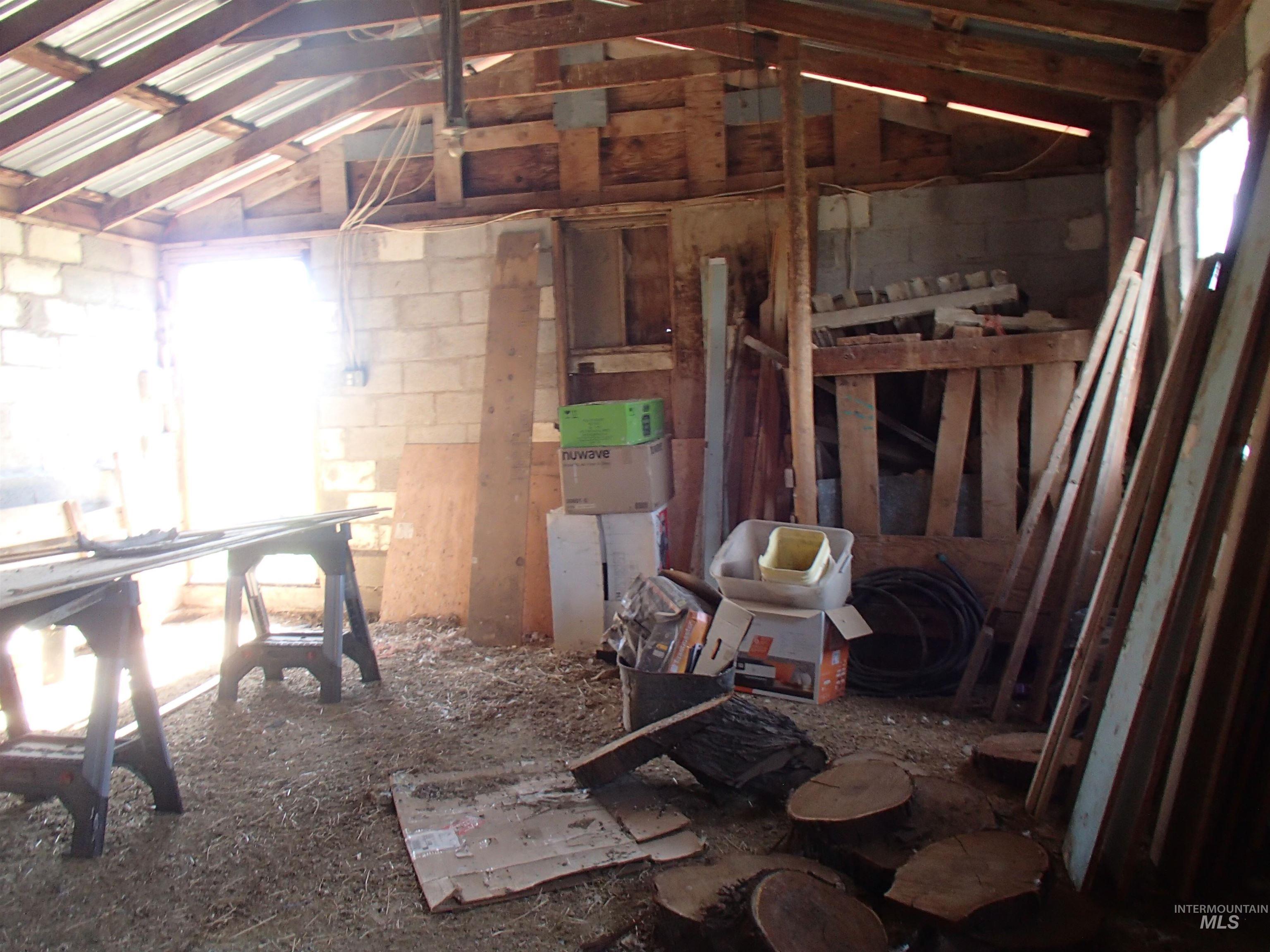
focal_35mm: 28
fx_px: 1027
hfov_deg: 63.4
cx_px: 635
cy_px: 476
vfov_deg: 49.7
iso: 250
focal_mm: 5
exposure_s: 1/30
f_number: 3.9
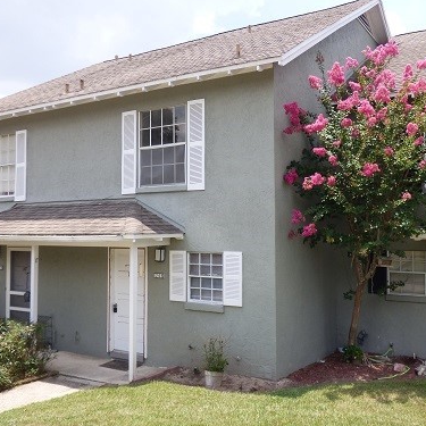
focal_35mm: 35
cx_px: 260
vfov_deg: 47.2
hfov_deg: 46.9
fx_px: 487
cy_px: 215
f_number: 3.2
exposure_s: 1/640
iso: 100
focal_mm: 5.04
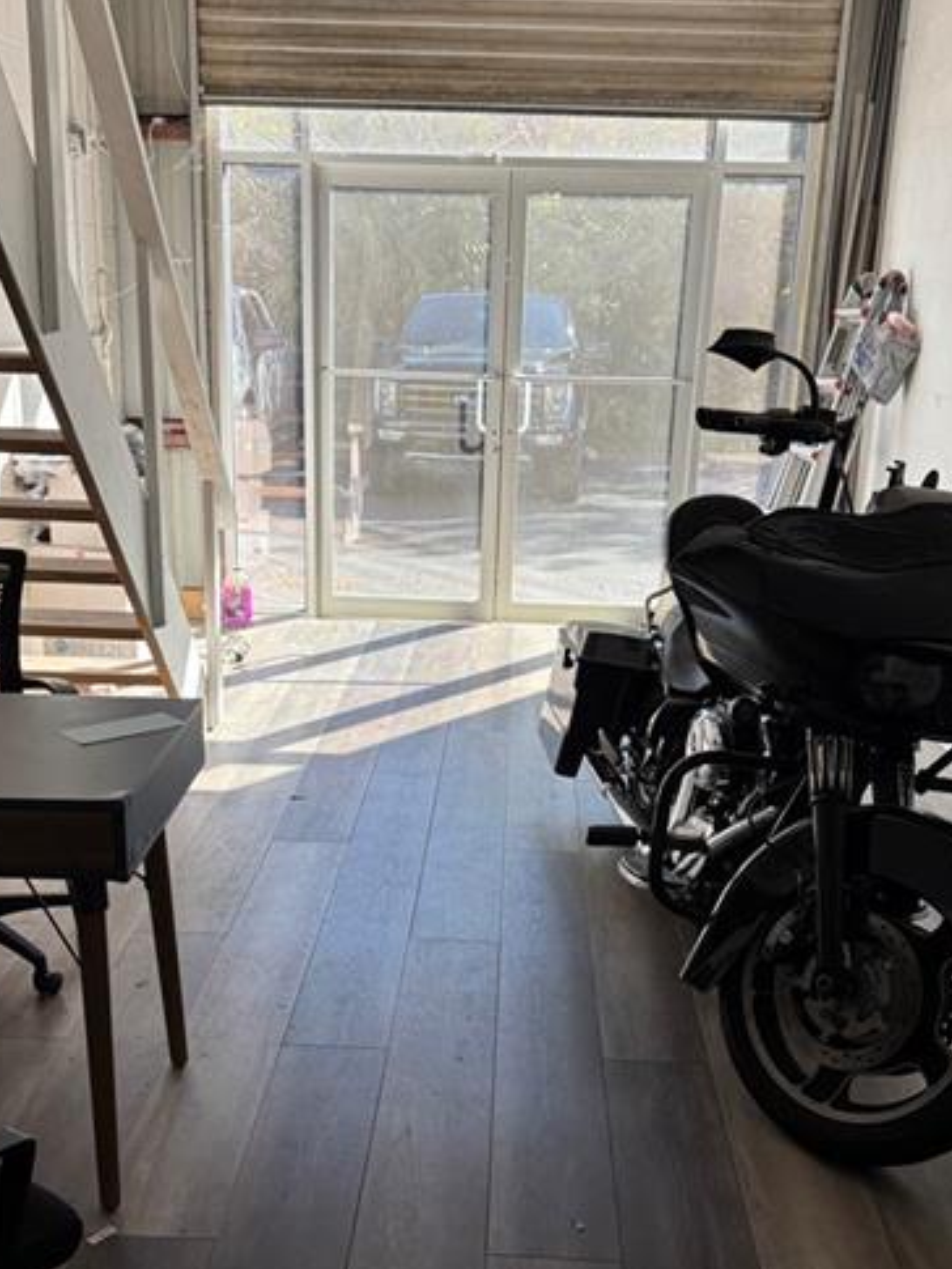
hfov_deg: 37.7
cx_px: 463
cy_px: 743
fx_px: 1393
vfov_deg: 48.7
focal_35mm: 38
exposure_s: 1/99
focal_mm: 6.76
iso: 200
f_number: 1.78
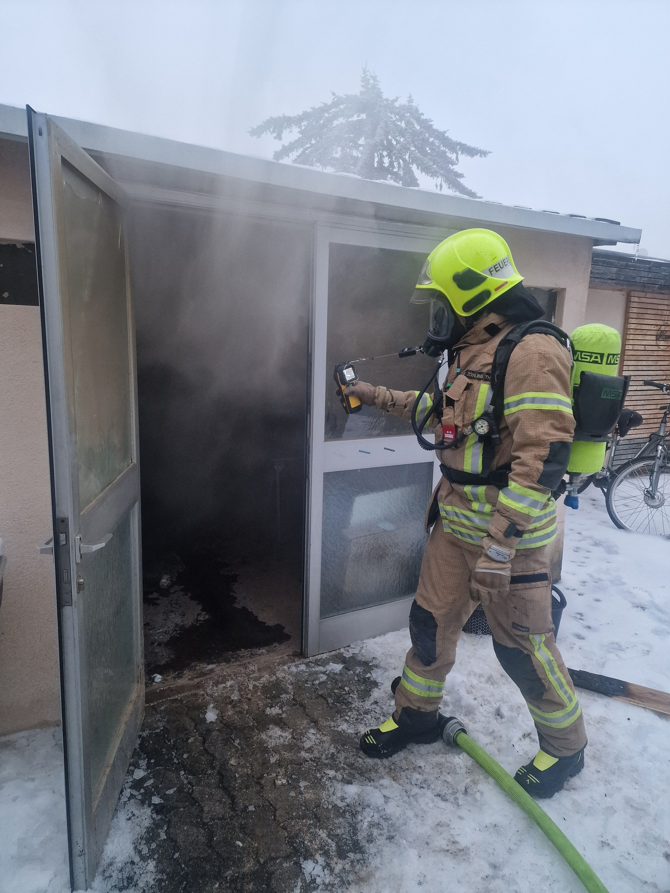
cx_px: 335
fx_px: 594
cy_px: 446
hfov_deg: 58.9
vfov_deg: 73.9
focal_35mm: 23
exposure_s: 1/120
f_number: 1.8
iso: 500
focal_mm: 6.4
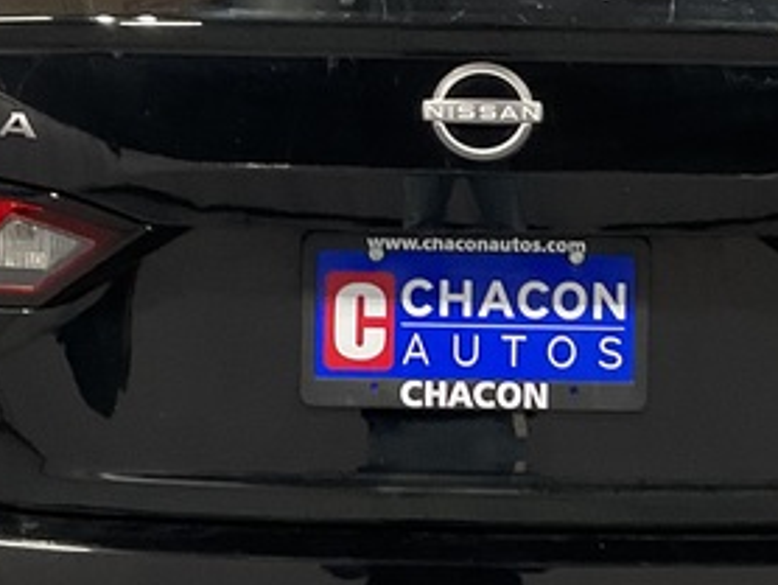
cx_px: 406
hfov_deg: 19.6
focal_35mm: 100
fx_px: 2249
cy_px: 272
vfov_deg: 14.8
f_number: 1.8
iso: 80
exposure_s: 1/50
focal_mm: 3
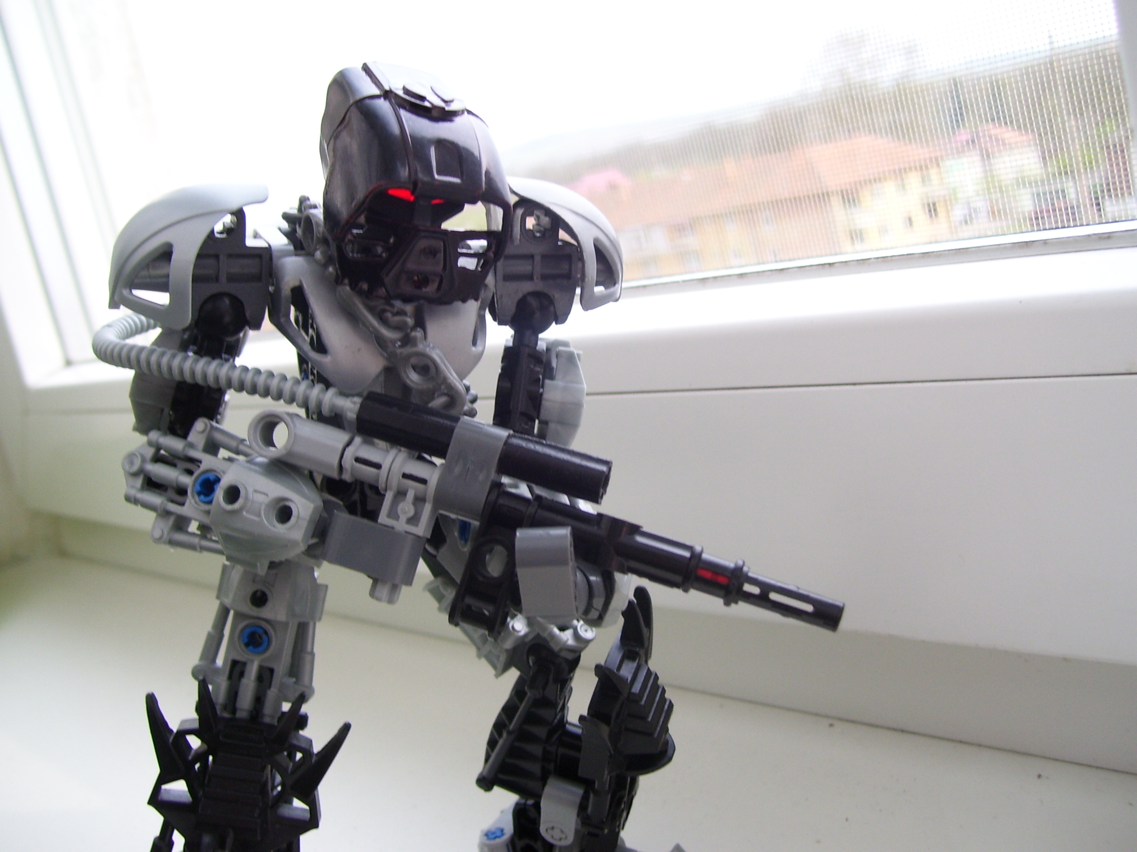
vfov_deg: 38.7
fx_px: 1215
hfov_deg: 50.1
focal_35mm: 37
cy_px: 426
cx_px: 568
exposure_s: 1/90
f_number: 2.7
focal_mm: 6
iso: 80
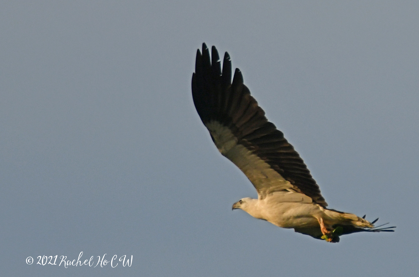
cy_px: 138
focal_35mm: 630
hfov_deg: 3.3
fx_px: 7317
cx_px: 210
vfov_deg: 2.2
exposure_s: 1/2000
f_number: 5.6
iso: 220
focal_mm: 420
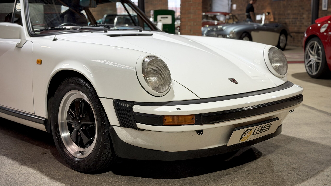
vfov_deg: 22.6
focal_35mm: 53
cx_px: 165
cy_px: 71
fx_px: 465
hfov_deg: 39.2
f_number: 1.78
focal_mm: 6.76
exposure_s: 1/50
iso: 100
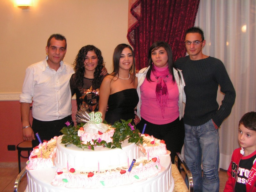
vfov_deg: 37.7
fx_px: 281
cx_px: 128
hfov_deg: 49.0
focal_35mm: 38
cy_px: 96
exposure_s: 1/40
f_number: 3.2
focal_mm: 6.4
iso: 200
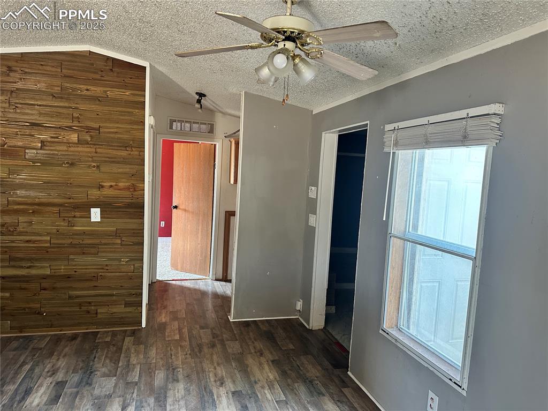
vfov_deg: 56.8
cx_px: 274
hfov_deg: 71.6
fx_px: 380
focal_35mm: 24
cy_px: 206
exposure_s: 1/60
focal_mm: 6.86
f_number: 1.78
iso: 320
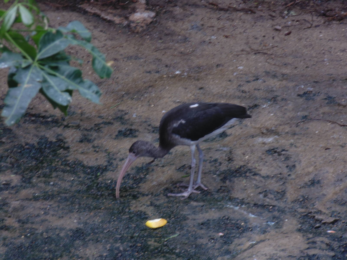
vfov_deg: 4.2
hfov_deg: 5.5
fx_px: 3589
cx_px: 174
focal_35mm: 358
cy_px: 130
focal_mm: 64.1
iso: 80
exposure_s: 1/10
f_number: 6
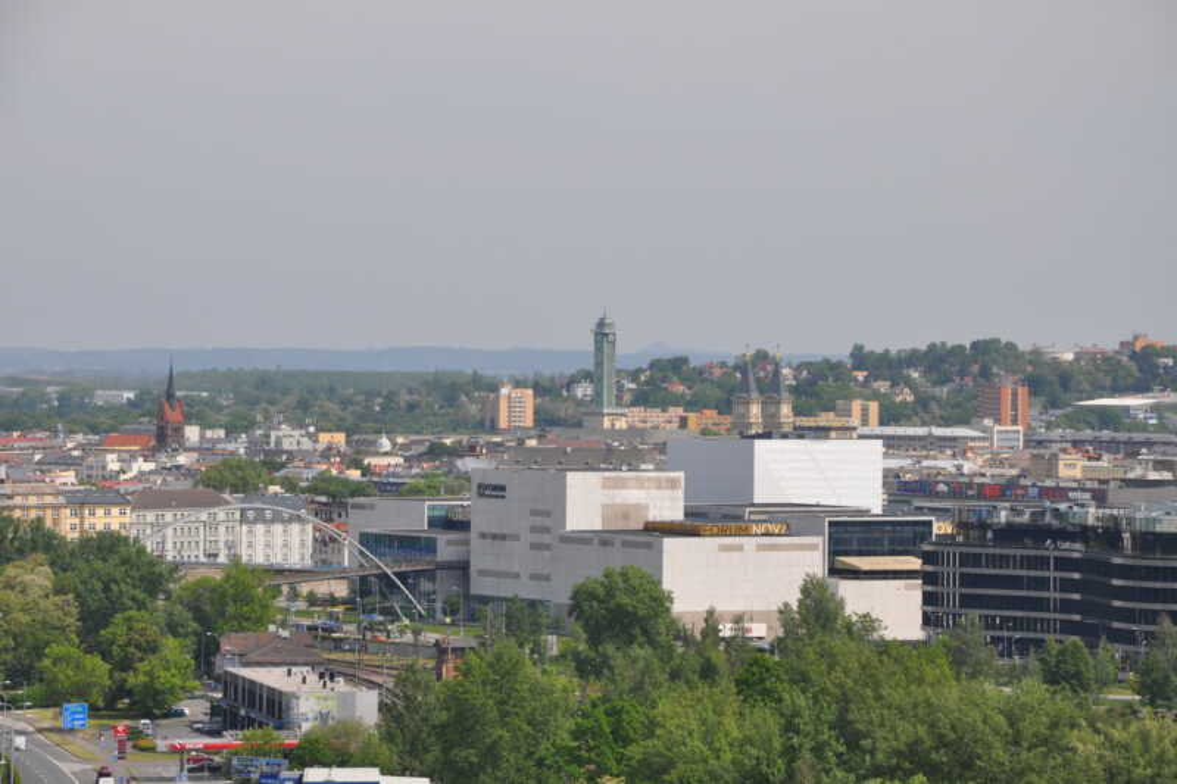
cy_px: 392
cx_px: 588
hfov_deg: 13.0
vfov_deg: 8.7
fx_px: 5148
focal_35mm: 158
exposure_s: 1/500
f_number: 11
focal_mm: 105
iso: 200
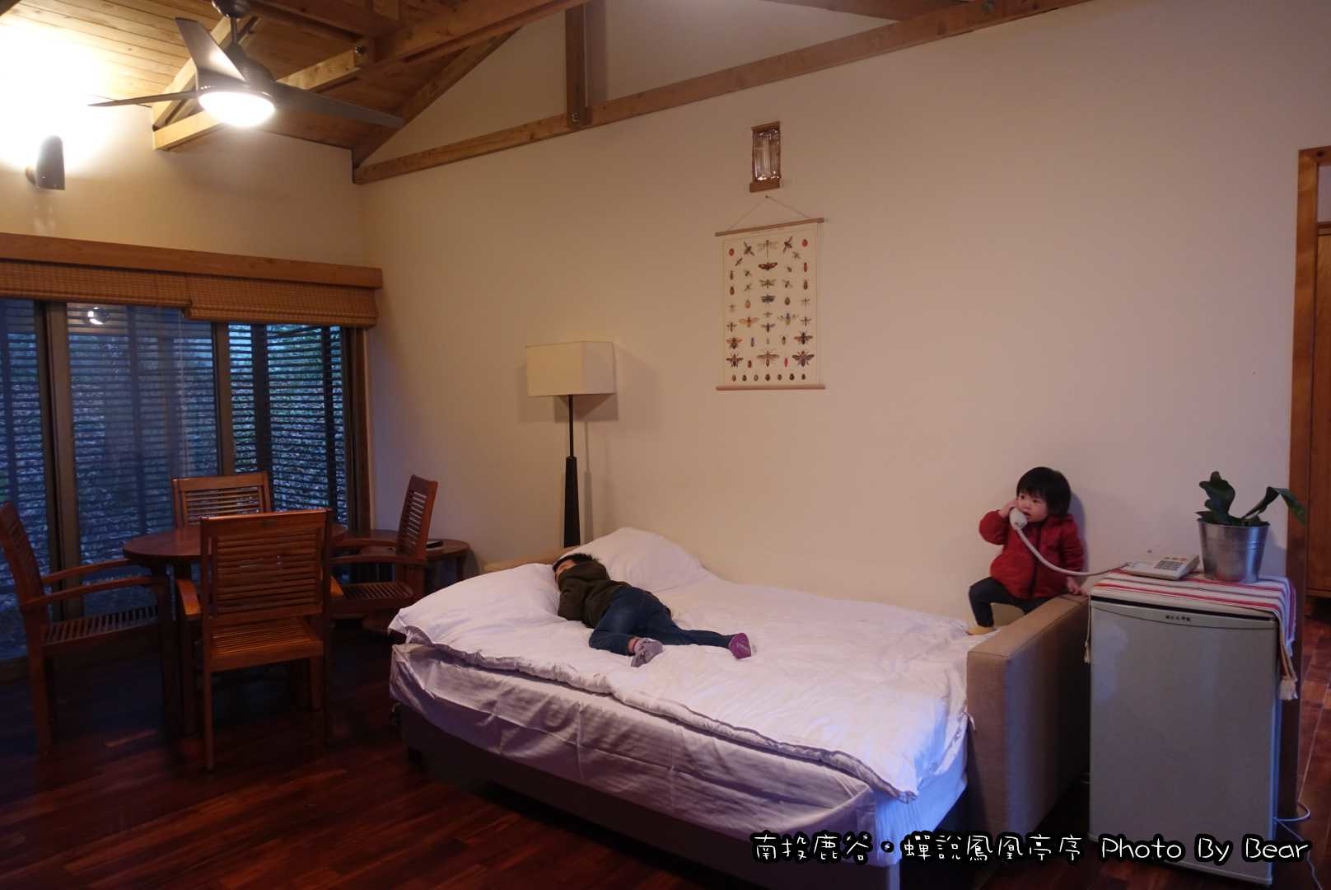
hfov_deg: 73.7
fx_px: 888
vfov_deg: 53.2
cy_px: 445
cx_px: 666
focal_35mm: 24
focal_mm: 8.8
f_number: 1.8
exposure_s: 1/30
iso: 500
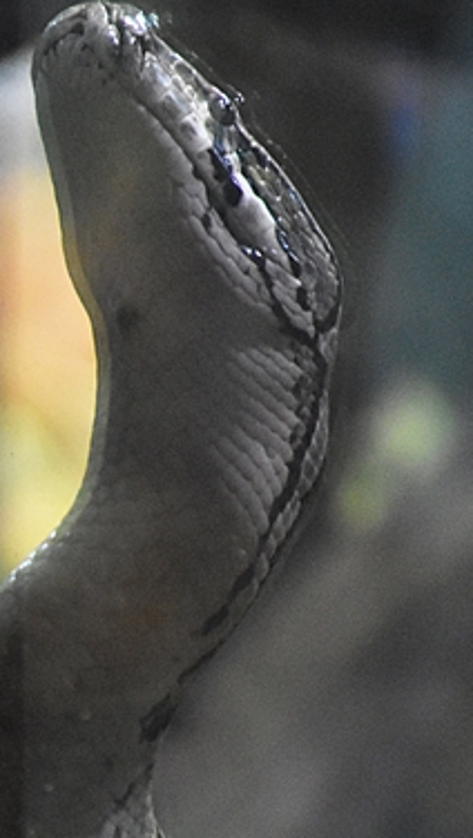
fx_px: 13332
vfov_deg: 3.6
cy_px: 489
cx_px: -533
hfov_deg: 2.0
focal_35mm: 599
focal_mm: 140
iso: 2800
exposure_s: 1/125
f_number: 5.6
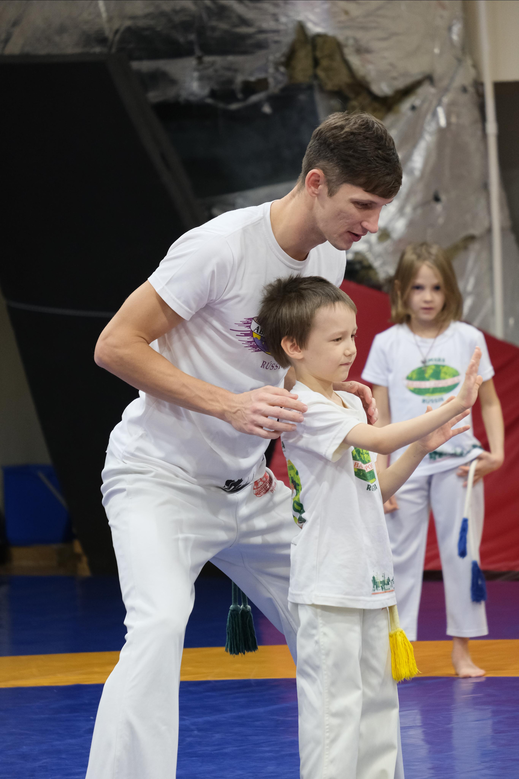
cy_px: 390
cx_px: 260
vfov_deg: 6.9
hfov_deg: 4.6
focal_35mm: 300
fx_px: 6487
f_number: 4.8
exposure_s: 1/52
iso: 1600
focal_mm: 200
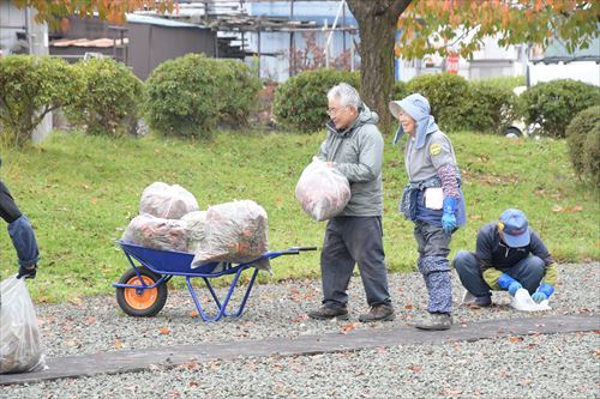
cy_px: 200
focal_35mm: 202
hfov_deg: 10.2
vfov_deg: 6.8
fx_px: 3374
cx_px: 300
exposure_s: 1/500
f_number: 11
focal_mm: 135
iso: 4000
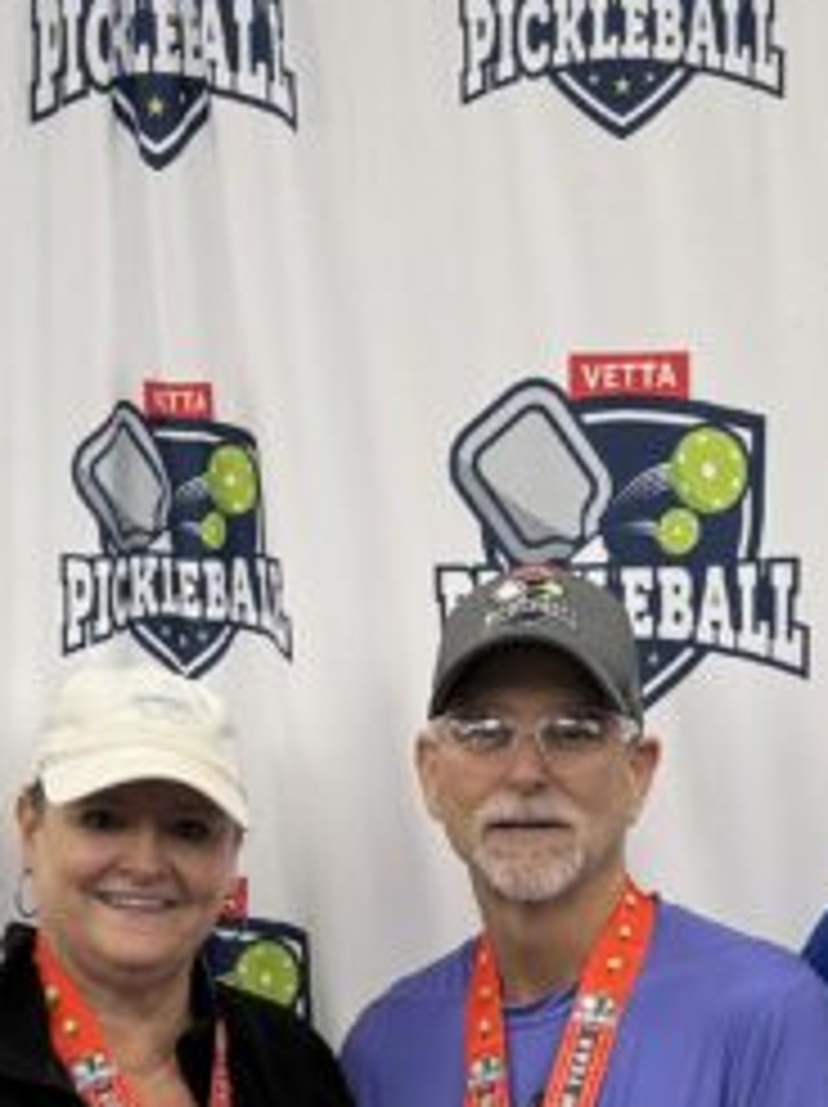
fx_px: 3195
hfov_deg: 14.8
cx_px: 392
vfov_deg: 18.4
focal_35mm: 100
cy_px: 1408
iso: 125
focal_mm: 6.76
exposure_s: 1/120
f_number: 1.78
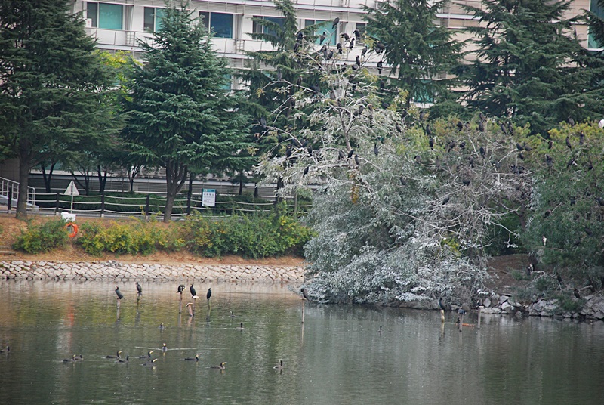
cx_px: 302
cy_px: 202
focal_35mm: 202
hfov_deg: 10.1
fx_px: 3402
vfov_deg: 6.8
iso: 400
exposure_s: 1/160
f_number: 5.6
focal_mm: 135
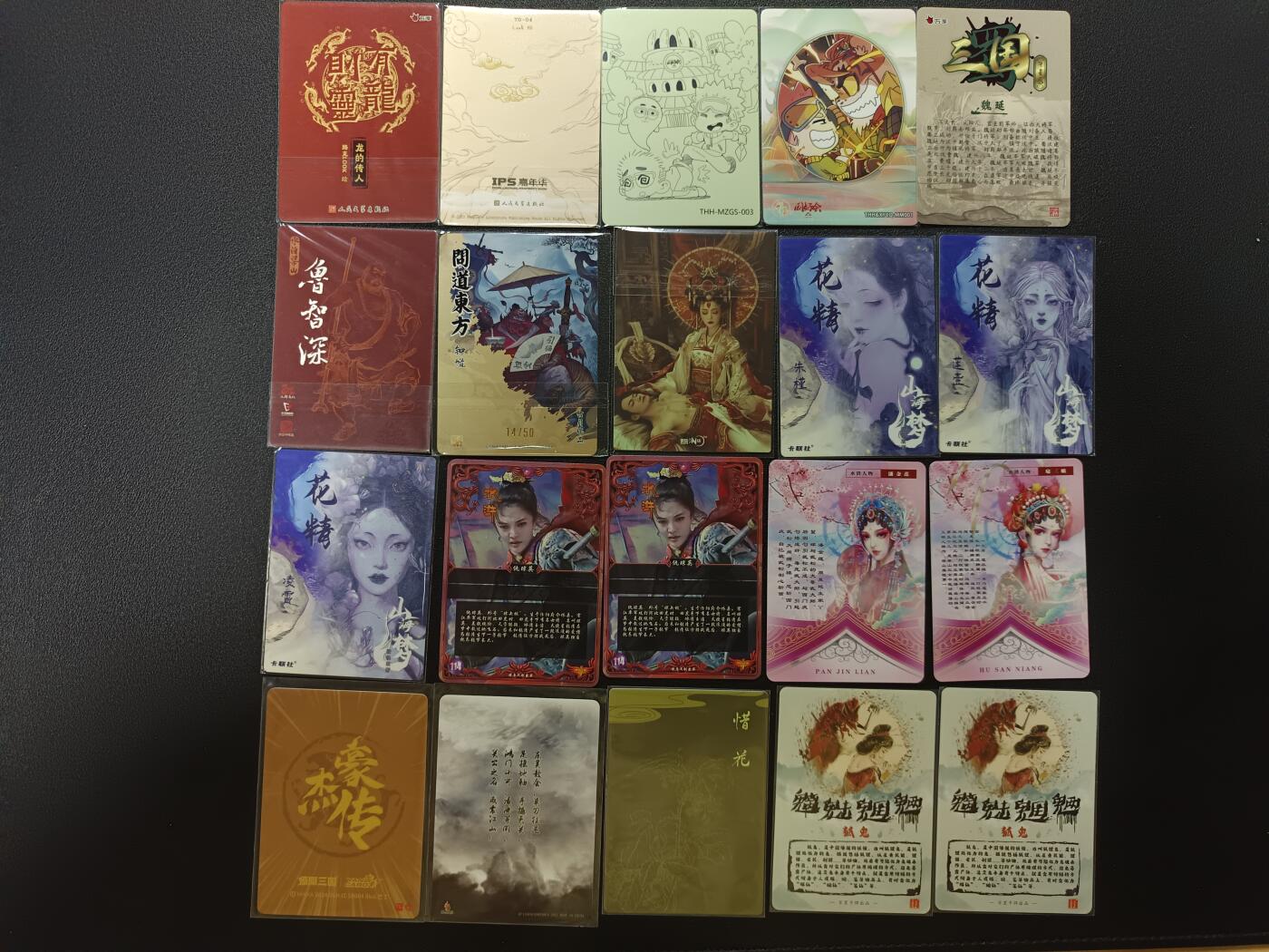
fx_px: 880
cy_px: 476
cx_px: 634
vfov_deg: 56.8
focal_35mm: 24
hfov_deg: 71.6
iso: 749
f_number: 1.7
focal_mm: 5.31
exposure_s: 1/50
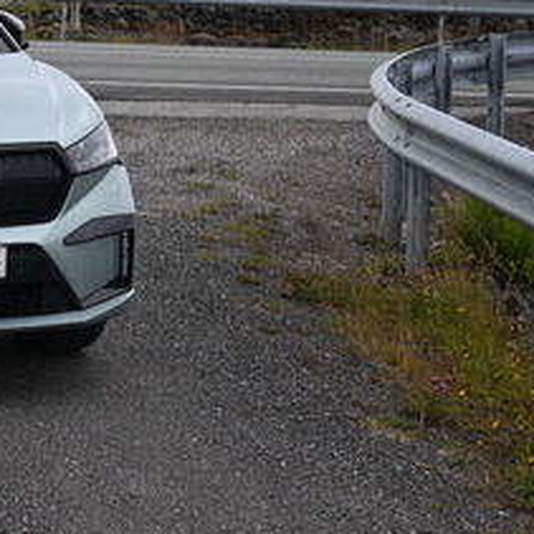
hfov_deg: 13.6
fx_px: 2133
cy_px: 90
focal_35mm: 122
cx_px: -210
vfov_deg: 14.2
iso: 250
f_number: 5
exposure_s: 1/250
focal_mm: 33
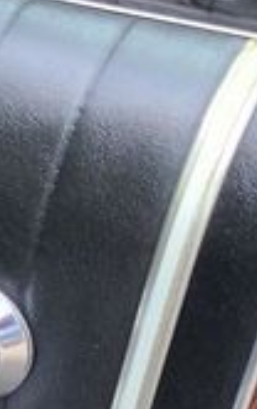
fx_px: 1186
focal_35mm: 106
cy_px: 340
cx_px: -415
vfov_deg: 19.4
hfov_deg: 10.3
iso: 64
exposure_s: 1/59
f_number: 1.8
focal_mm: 5.4
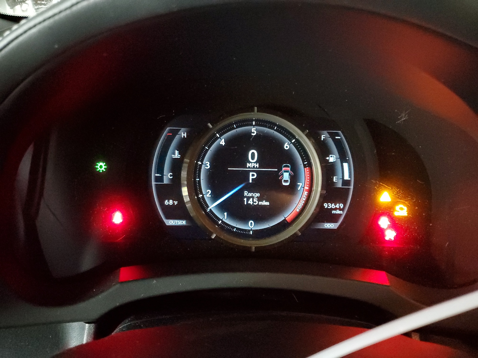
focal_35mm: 26
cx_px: 239
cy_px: 179
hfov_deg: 67.3
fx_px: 359
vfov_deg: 53.1
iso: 1031
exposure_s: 1/7
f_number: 1.5
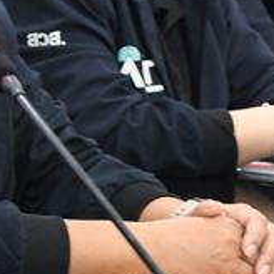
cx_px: -142
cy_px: 66
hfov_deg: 5.0
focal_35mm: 351
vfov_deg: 5.0
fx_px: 3143
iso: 1400
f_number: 4.5
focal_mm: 44
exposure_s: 1/30
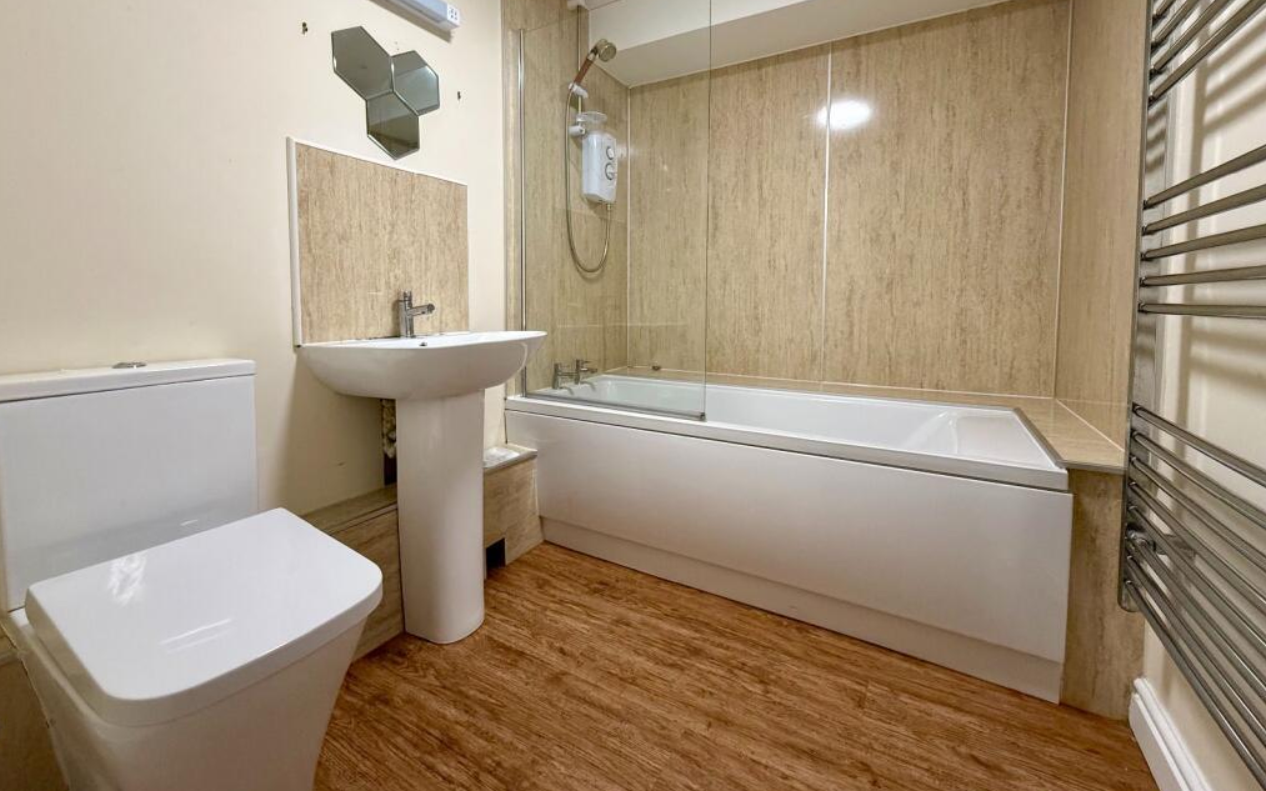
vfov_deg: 74.2
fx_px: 518
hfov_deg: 101.5
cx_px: 627
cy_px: 329
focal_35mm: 15
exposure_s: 1/100
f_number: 2.2
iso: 320
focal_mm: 2.22
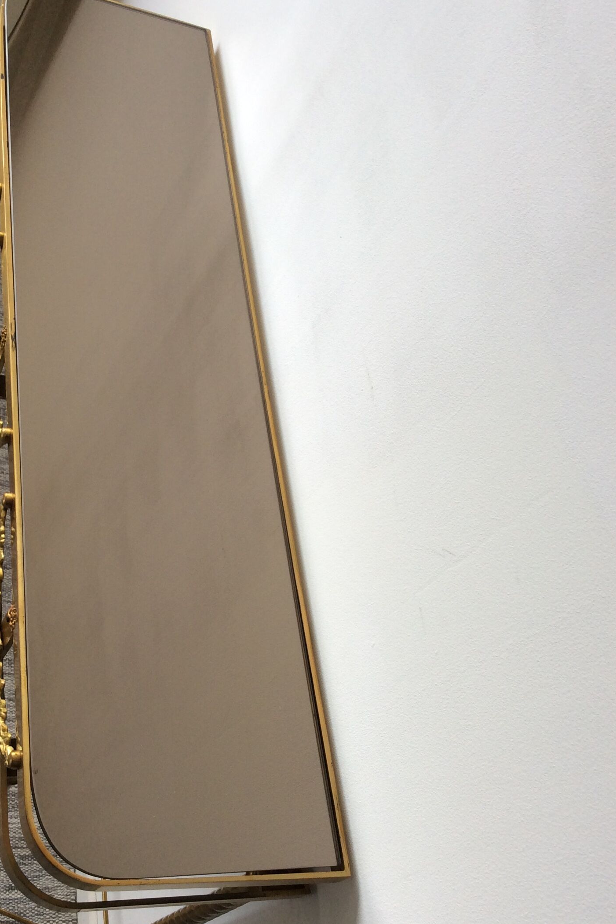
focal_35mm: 41
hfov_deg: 32.3
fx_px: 1052
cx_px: 193
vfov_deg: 47.3
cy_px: 513
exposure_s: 1/33
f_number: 2.4
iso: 32
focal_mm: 3.3
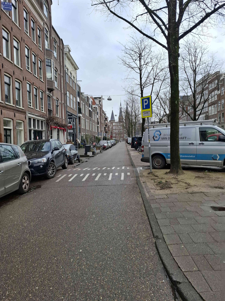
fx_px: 199
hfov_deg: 58.9
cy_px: 150
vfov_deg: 73.9
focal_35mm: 23
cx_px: 112
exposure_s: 1/1112
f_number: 1.8
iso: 50
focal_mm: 5.54
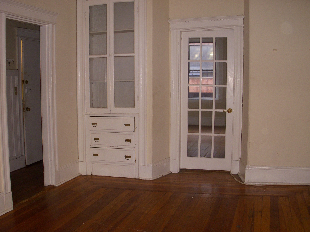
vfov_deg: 37.7
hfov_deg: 49.0
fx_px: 340
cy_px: 116
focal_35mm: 38
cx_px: 155
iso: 200
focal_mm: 6.3
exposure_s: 1/60
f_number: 3.3
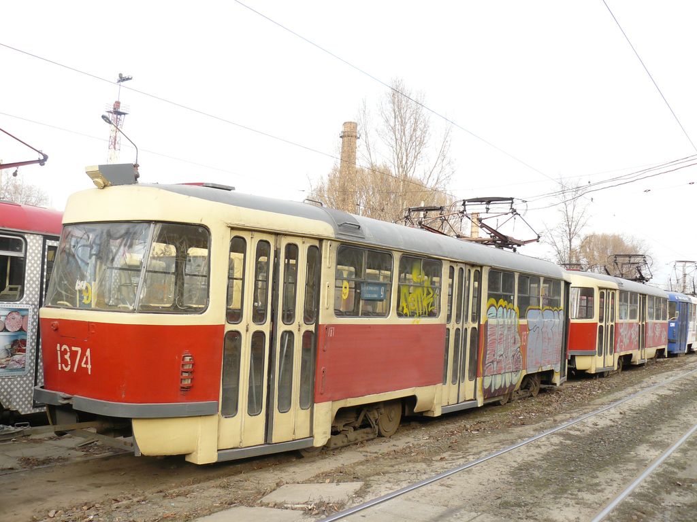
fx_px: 725
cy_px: 261
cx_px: 348
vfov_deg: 39.7
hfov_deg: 51.4
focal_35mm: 36
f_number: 3.2
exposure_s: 1/200
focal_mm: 6
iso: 100
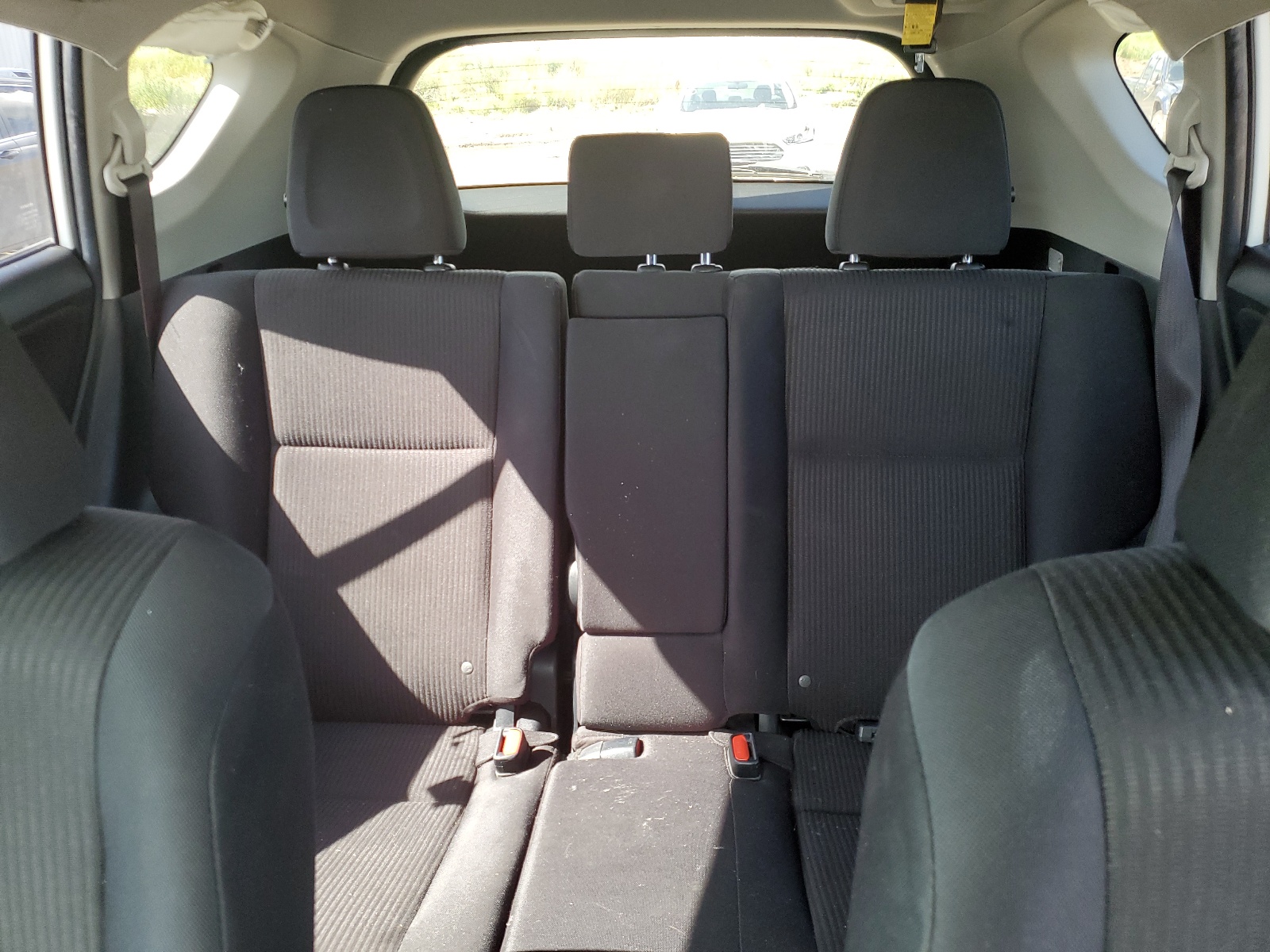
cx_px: 635
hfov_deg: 67.3
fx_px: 954
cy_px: 476
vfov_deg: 53.1
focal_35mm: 26
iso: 91
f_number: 1.5
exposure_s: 1/120
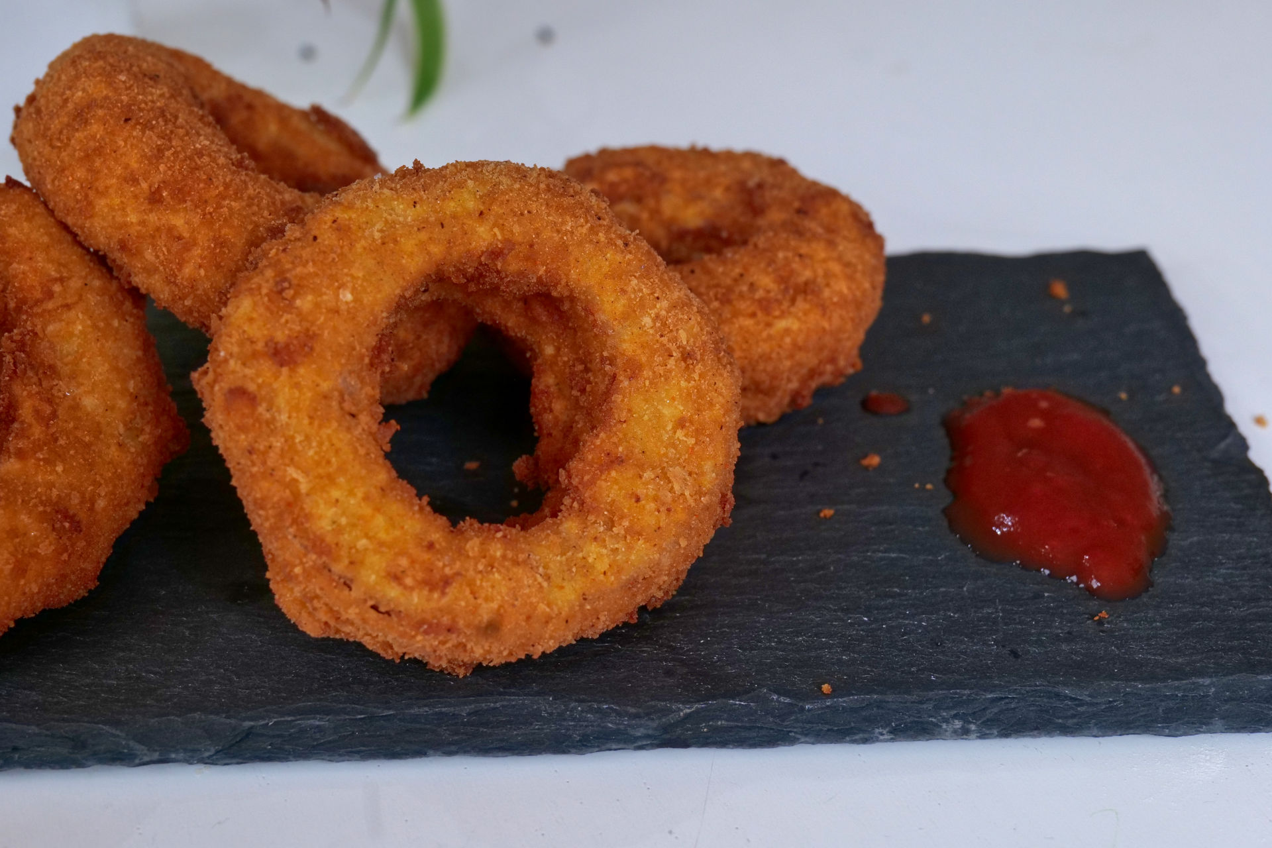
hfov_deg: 34.5
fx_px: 2049
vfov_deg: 23.4
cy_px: 424
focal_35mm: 58
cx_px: 636
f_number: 9
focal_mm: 58
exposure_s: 1/60
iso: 2500
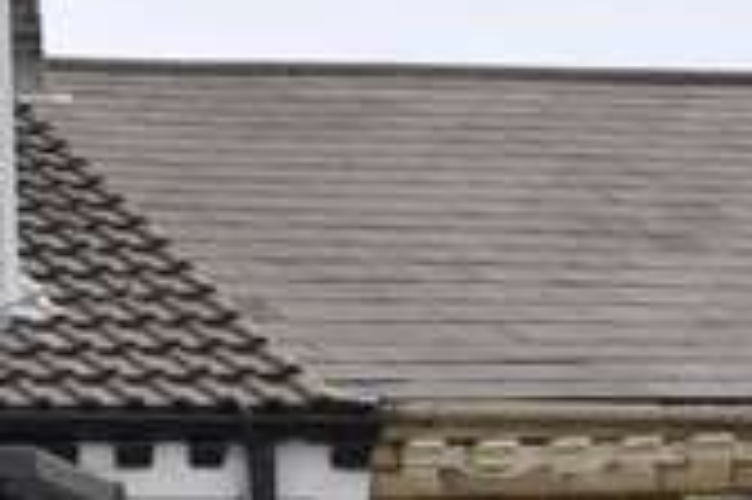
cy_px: 633
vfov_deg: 9.4
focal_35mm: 144
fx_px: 3005
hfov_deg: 13.1
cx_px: -540
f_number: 9
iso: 200
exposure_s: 1/320
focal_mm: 20
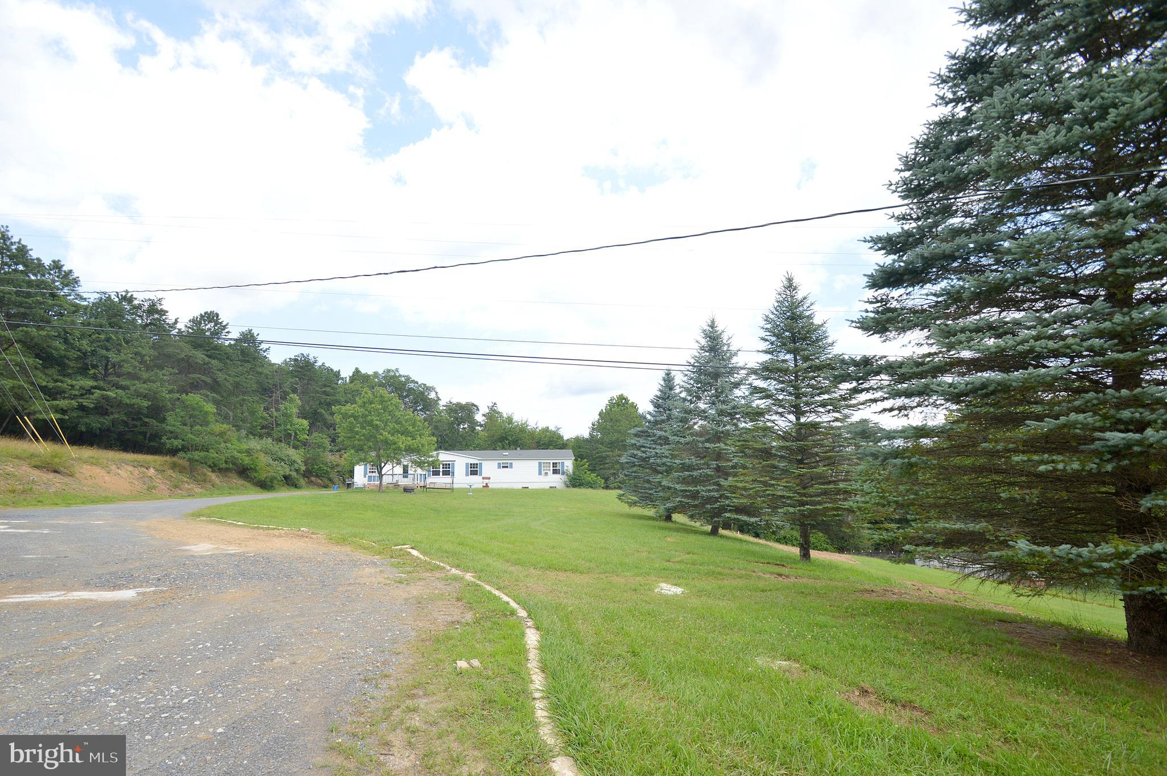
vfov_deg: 77.2
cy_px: 388
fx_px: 486
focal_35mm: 15
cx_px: 584
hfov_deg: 100.4
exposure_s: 1/160
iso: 100
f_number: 6.3
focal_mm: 10
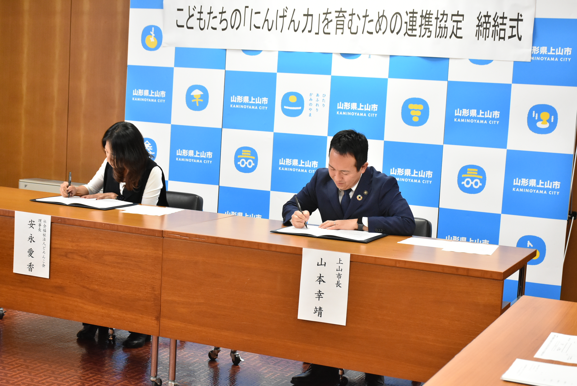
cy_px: 193
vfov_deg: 22.7
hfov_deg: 33.4
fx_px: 962
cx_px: 288
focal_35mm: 60
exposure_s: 1/100
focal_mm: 40
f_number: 8
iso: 2500
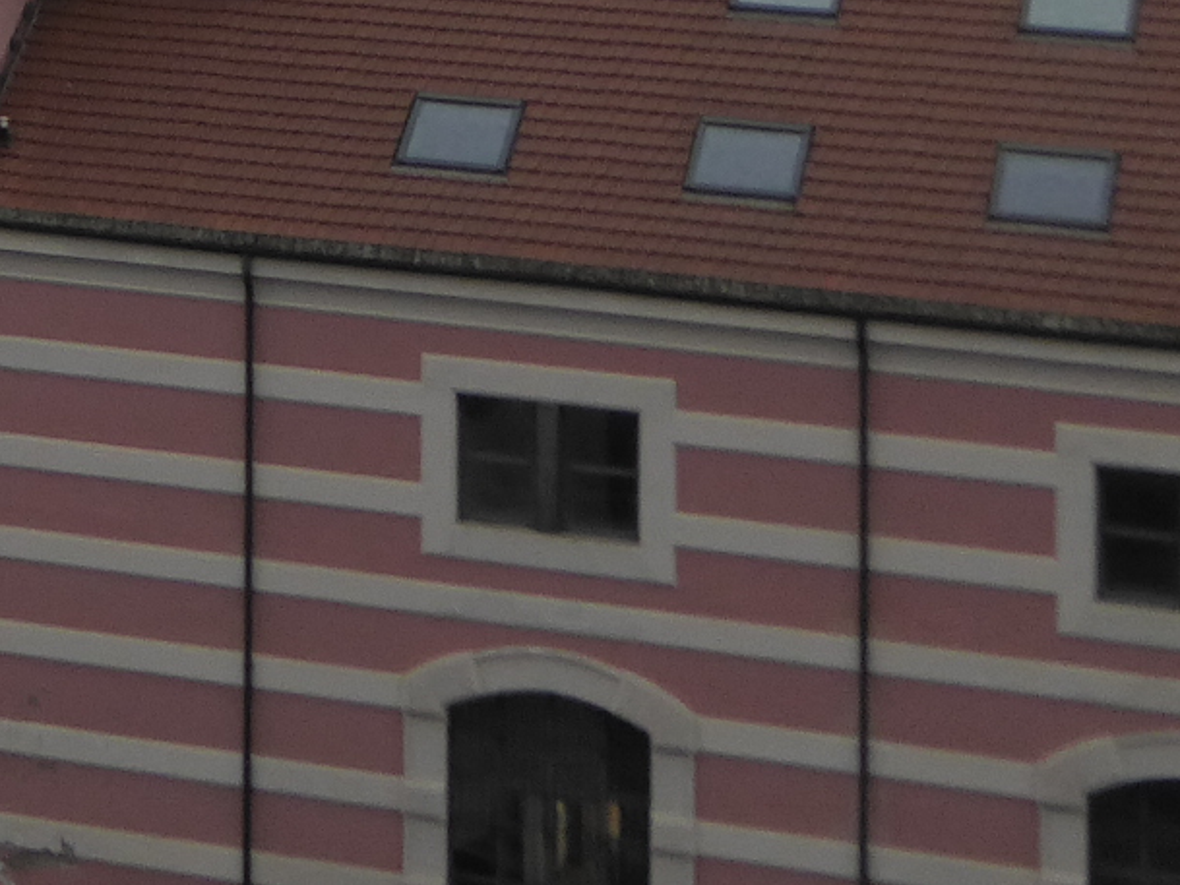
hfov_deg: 12.9
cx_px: -694
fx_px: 4876
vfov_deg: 9.6
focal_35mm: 143
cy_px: -931
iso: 200
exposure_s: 1/125
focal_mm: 5.8
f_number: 3.6
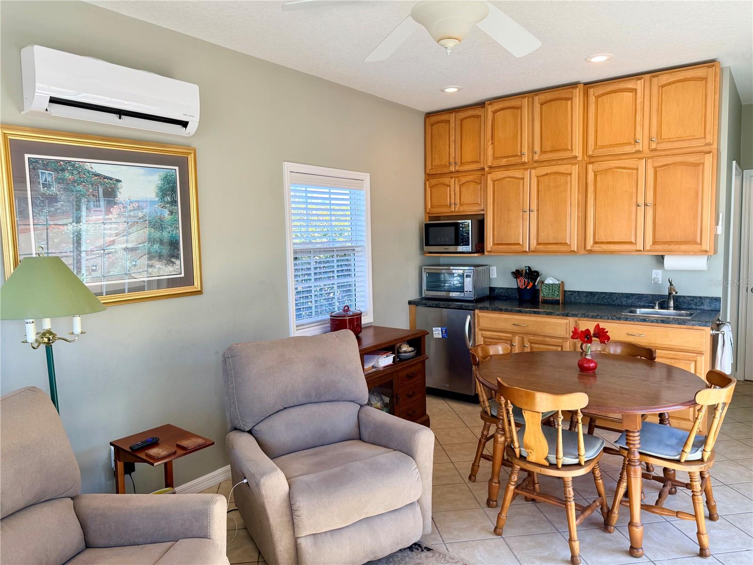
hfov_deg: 71.6
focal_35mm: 24
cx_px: 376
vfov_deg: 56.8
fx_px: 522
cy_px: 282
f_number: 1.78
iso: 100
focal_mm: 6.76
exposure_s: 1/179
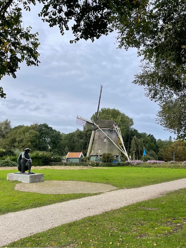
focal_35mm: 26
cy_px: 124
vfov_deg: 67.3
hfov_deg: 53.1
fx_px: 186
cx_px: 93
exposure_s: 1/1739
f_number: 1.6
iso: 32
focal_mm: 5.1
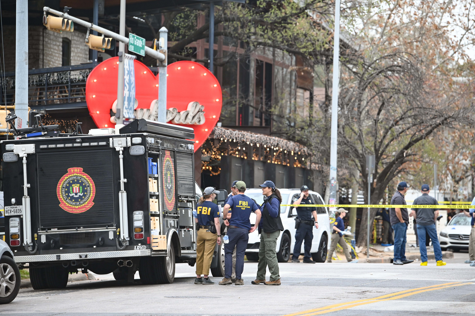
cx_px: 238
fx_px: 2637
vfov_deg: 6.9
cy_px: 158
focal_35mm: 200
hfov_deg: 10.3
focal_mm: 200
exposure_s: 1/1000
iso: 1600
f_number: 4.5
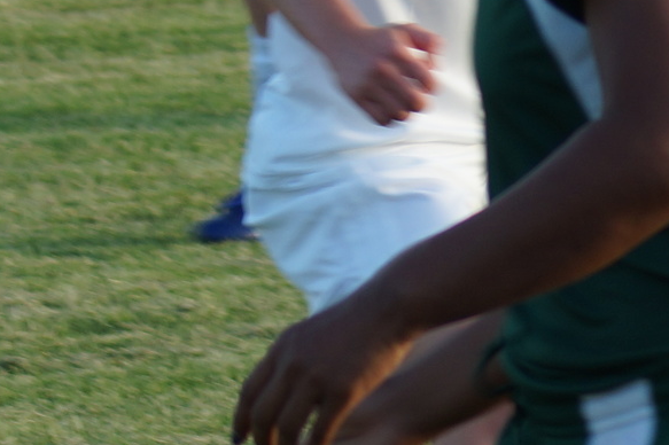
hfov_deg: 4.3
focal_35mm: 482
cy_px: 357
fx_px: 8954
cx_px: 779
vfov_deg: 2.8
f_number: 5
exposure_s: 1/160
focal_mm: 75
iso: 100
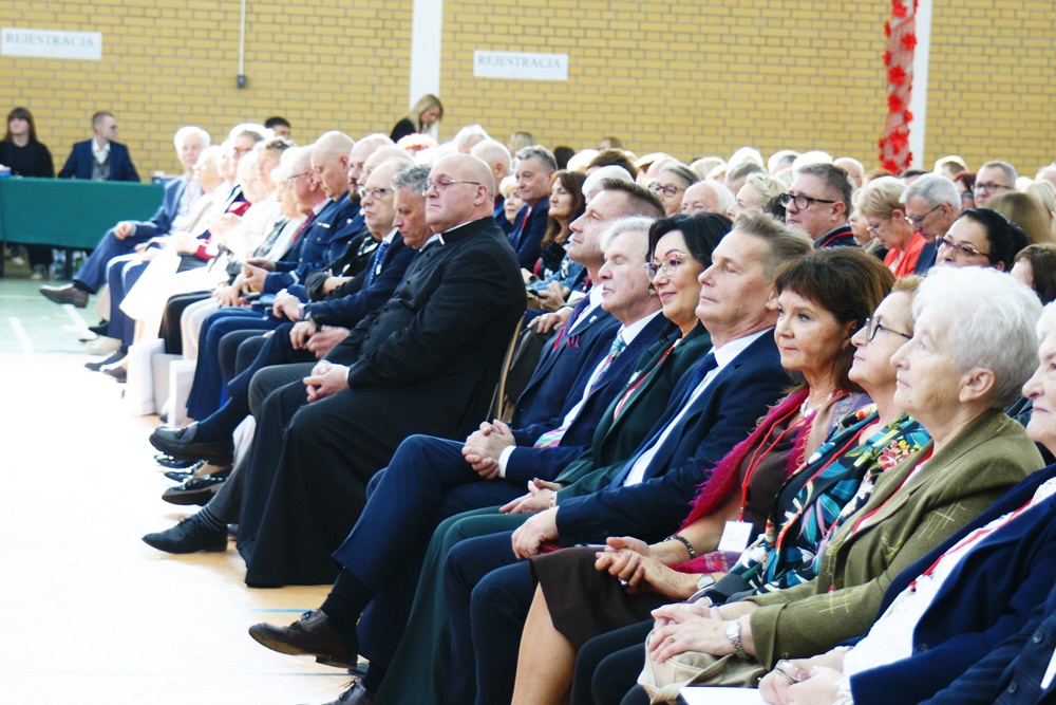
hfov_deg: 18.2
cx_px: 528
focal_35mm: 112
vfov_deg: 12.2
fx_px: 3300
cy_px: 352
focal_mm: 75
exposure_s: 1/40
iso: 800
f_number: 5.6
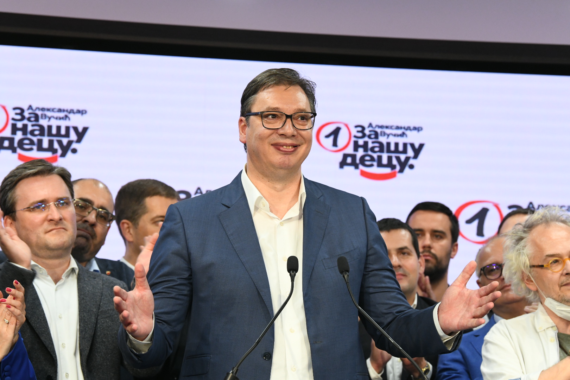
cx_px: 285
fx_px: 2137
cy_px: 190
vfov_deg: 10.2
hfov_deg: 15.2
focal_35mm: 135
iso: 4000
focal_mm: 135
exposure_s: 1/250
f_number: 7.1
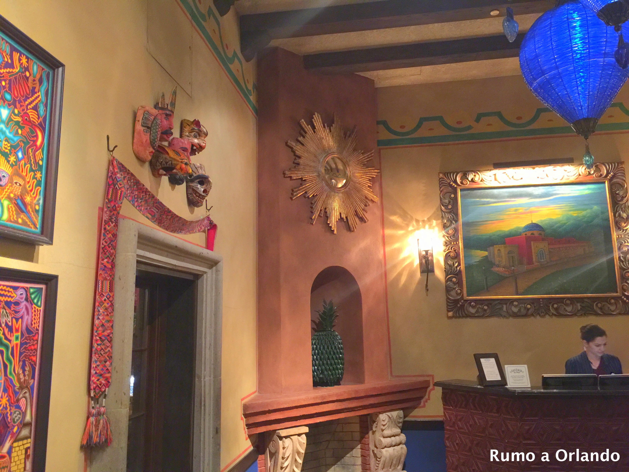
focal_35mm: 29
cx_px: 314
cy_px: 236
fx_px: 527
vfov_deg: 48.2
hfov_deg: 61.7
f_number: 2.2
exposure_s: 1/4
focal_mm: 4.15
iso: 100
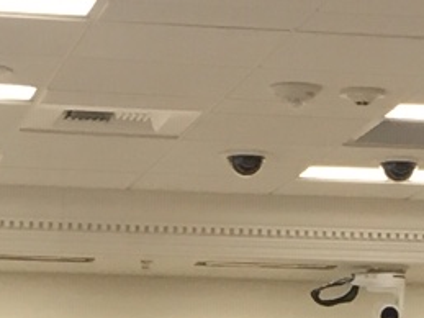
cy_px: 793
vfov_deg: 6.2
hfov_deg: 8.7
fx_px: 2767
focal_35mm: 226
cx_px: 486
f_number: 2.2
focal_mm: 4.15
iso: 50
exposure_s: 1/30
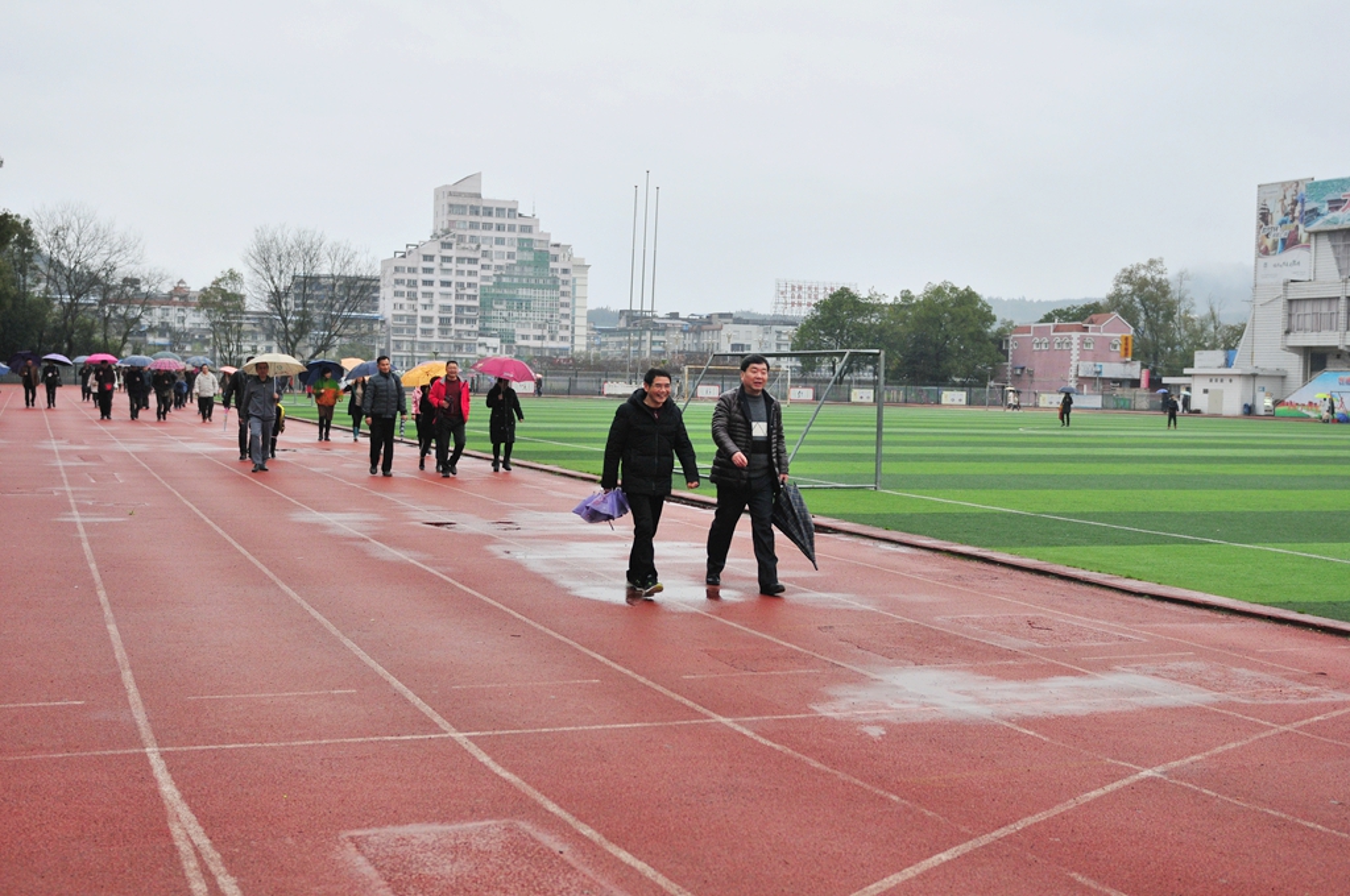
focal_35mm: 44
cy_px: 448
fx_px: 1629
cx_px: 675
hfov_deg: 45.0
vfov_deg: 30.8
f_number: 2.8
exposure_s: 1/250
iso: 320
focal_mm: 29
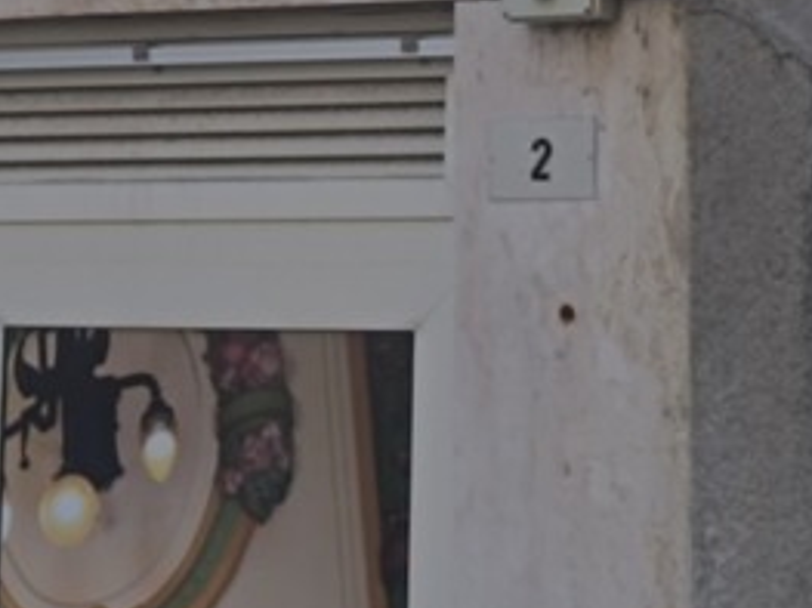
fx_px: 2743
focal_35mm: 117
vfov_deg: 11.7
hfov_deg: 16.2
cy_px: -481
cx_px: -164
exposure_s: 1/309
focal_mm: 6.14
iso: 50
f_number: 1.65
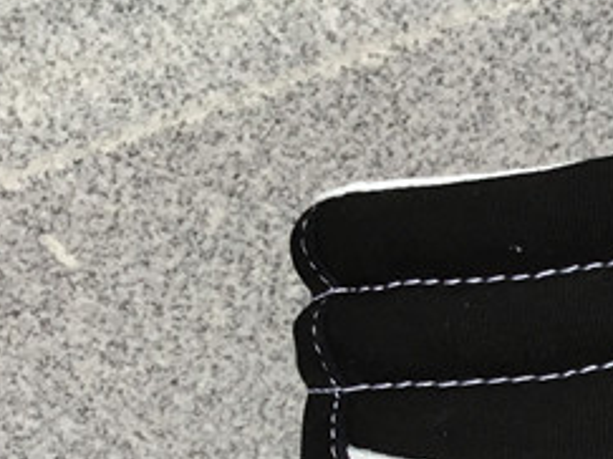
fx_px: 1805
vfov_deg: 14.1
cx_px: 971
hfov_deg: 17.1
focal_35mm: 102
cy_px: 514
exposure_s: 1/181
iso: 25
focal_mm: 3.3
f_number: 2.4
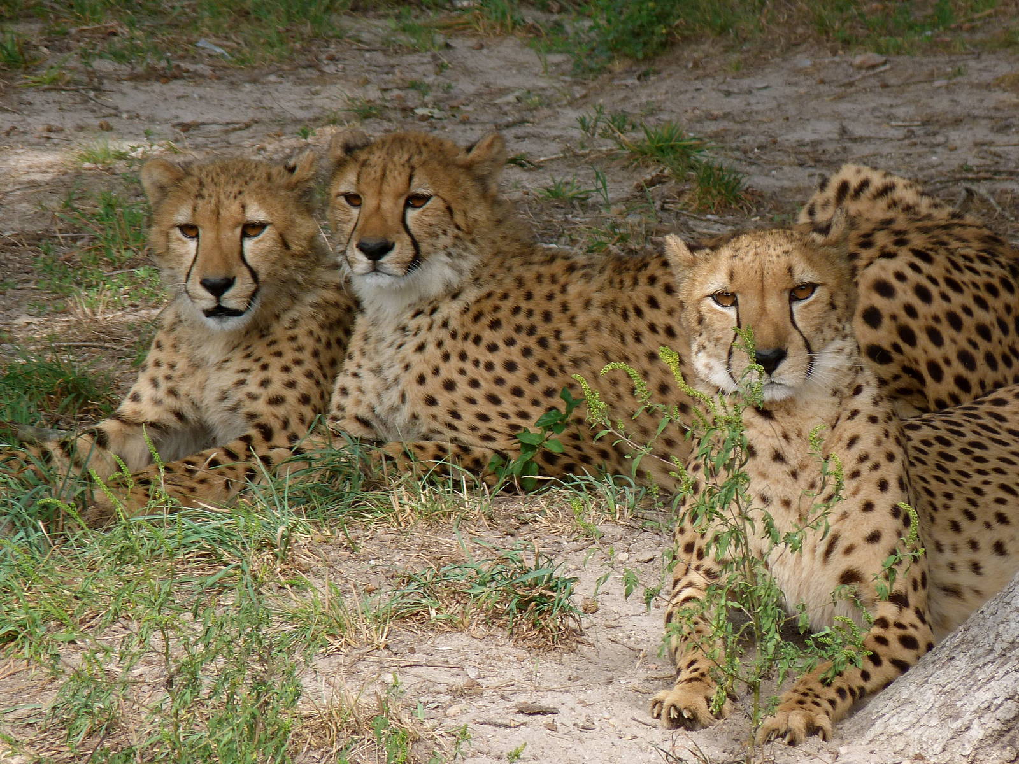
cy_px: 382
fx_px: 23520
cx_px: 510
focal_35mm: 799
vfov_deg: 1.9
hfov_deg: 2.5
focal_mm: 108
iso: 80
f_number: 5.2
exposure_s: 1/200
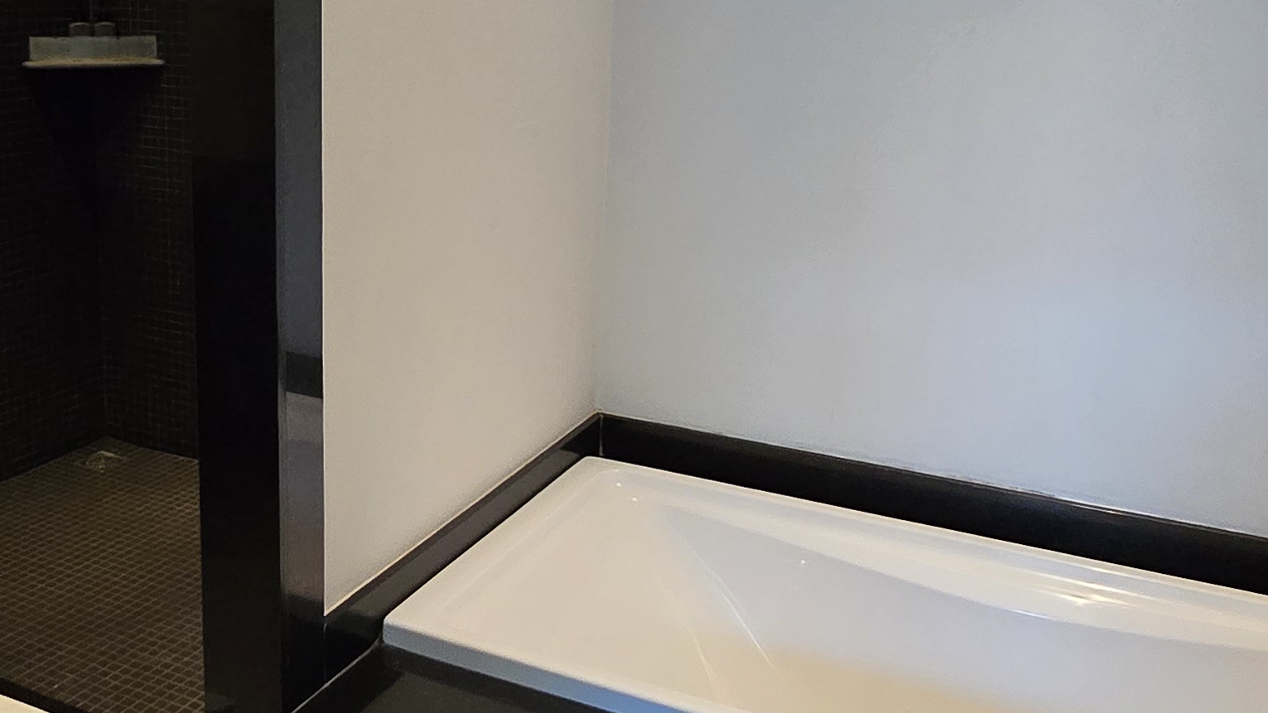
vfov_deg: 31.7
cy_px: 228
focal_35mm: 37
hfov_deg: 52.5
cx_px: 378
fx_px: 1244
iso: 500
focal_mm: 2.2
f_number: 2.2
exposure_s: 1/50
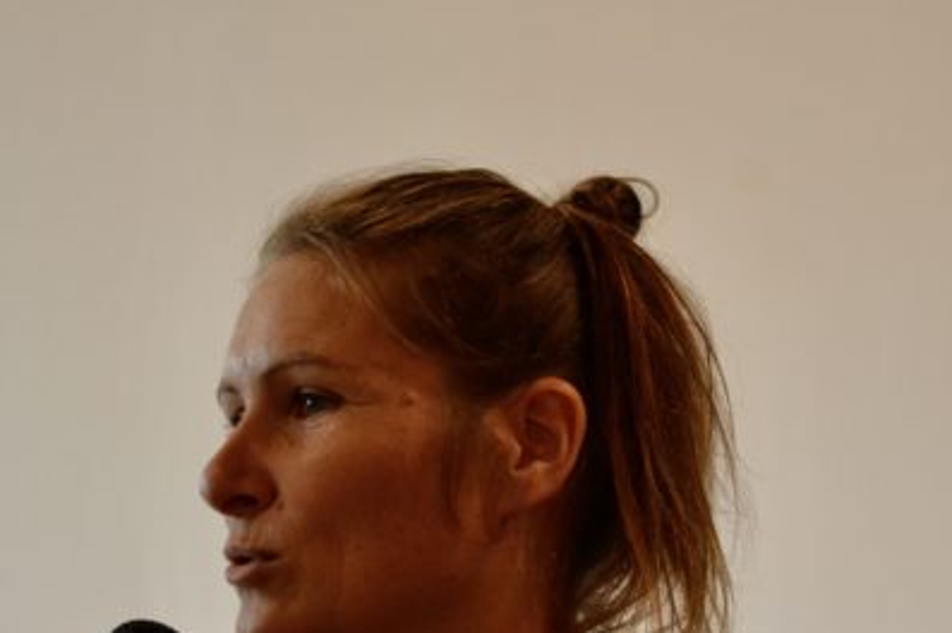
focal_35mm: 164
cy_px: 475
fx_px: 4333
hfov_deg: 12.5
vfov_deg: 8.3
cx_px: 532
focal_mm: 62
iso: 1250
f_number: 5.3
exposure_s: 1/125
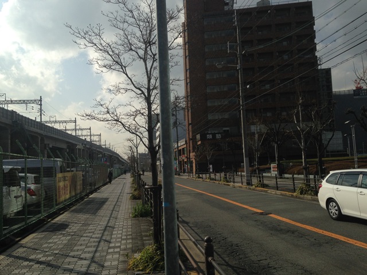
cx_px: 184
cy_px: 138
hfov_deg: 55.4
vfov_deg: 42.9
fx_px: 350
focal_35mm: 33
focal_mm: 4.12
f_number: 2.4
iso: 50
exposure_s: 1/3623
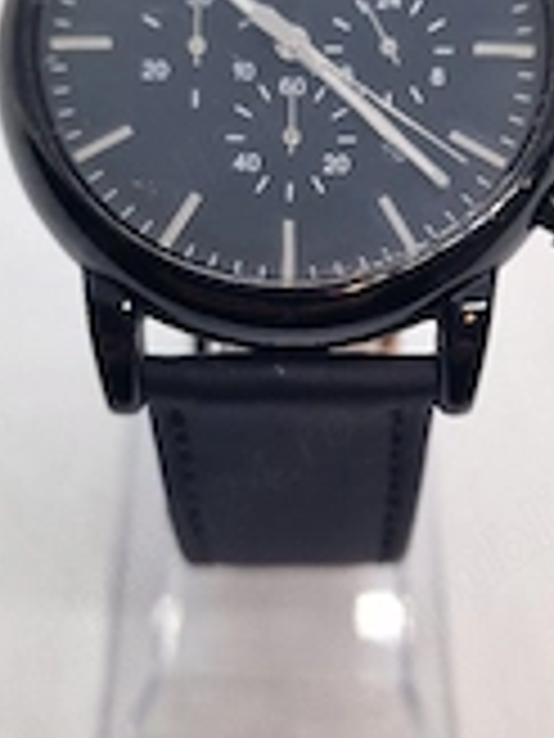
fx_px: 1195
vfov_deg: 33.9
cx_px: 302
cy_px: 216
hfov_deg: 26.1
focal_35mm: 56
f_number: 1.8
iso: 50
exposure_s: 1/182
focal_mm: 6.4
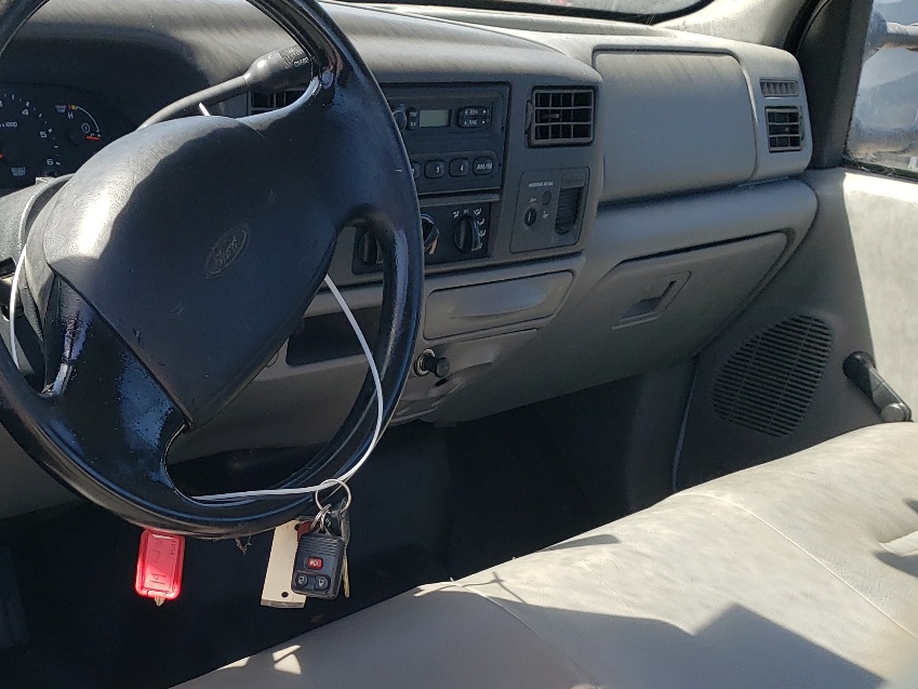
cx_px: 264
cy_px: 557
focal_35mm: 49
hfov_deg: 38.2
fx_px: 1300
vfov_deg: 29.0
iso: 50
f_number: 1.5
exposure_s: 1/500
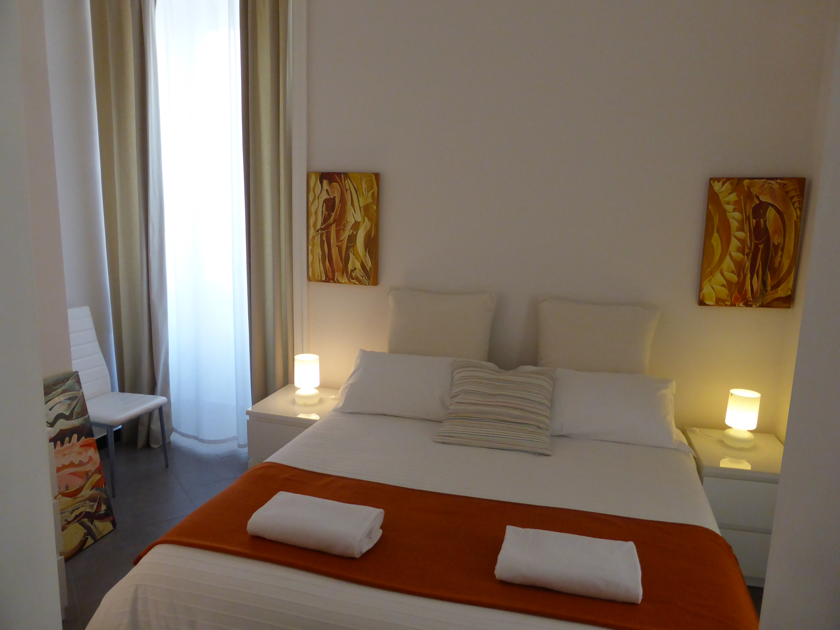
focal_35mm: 25
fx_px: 607
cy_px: 315
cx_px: 420
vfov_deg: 54.9
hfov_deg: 69.4
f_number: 3.3
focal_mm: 4.3
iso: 320
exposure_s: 1/60
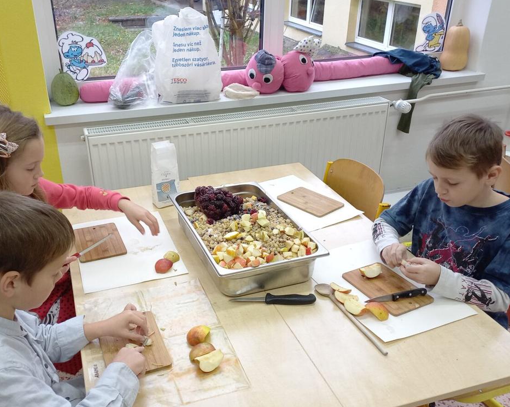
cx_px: 233
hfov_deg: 51.5
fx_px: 528
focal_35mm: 35
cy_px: 226
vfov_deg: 42.2
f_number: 1.8
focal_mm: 4.65
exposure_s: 1/50
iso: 160
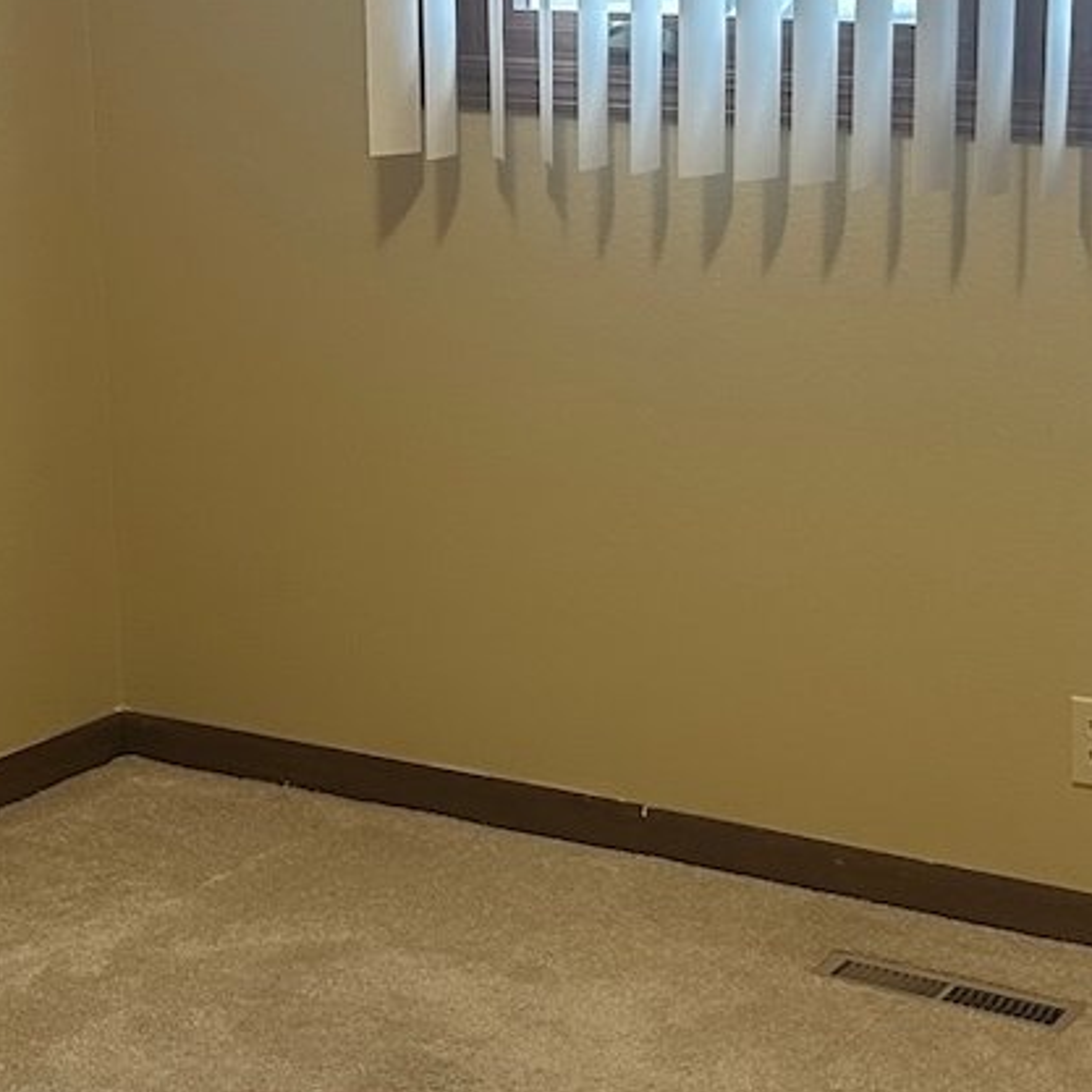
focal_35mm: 77
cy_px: 423
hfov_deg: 22.4
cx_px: 753
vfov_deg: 22.4
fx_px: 2748
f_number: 1.78
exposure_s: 1/60
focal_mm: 6.86
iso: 320
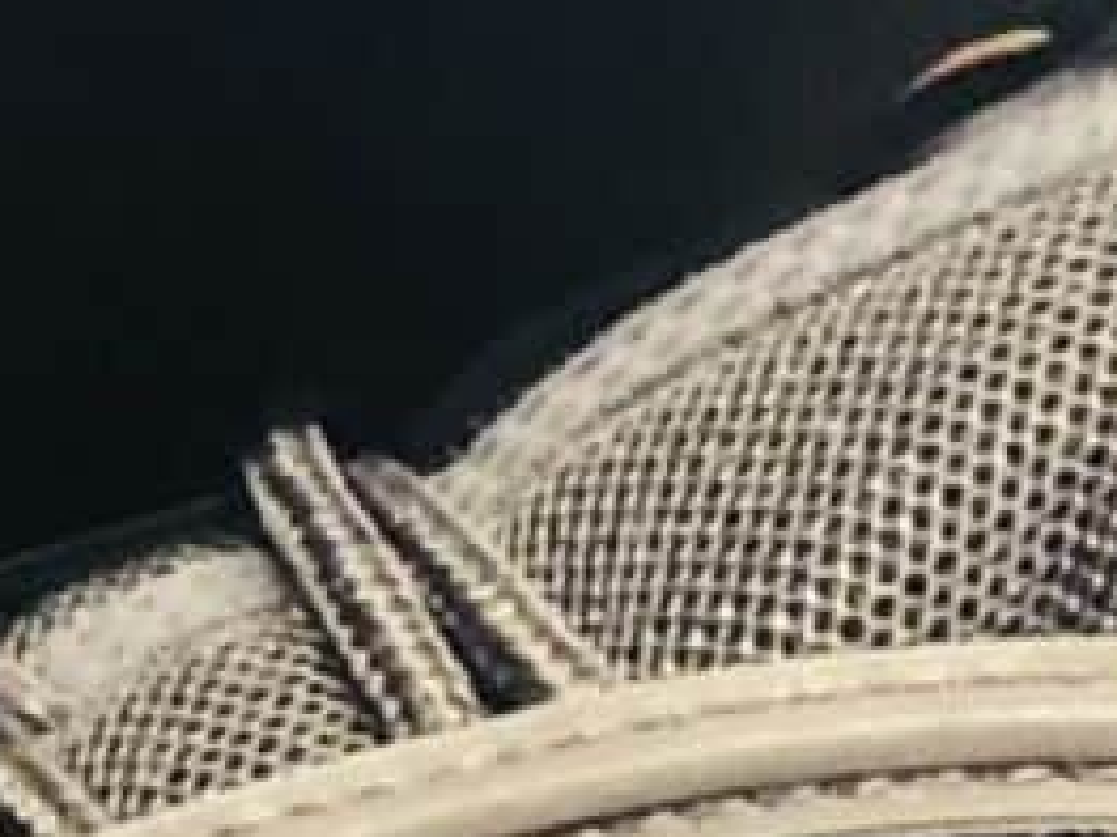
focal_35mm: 218
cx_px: 429
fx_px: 7031
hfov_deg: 9.1
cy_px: 1428
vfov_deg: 6.7
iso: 50
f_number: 1.8
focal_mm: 3.99
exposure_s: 1/15
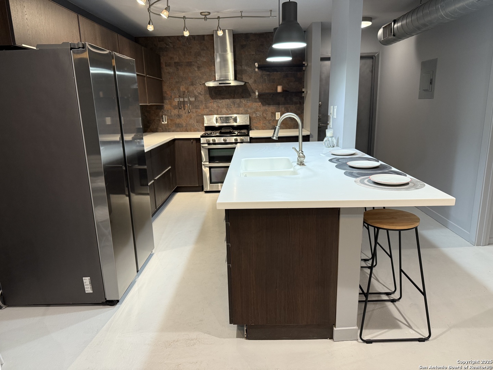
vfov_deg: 56.8
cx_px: 246
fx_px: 342
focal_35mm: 24
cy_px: 185
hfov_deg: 71.6
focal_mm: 6.76
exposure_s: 1/60
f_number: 1.78
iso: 200
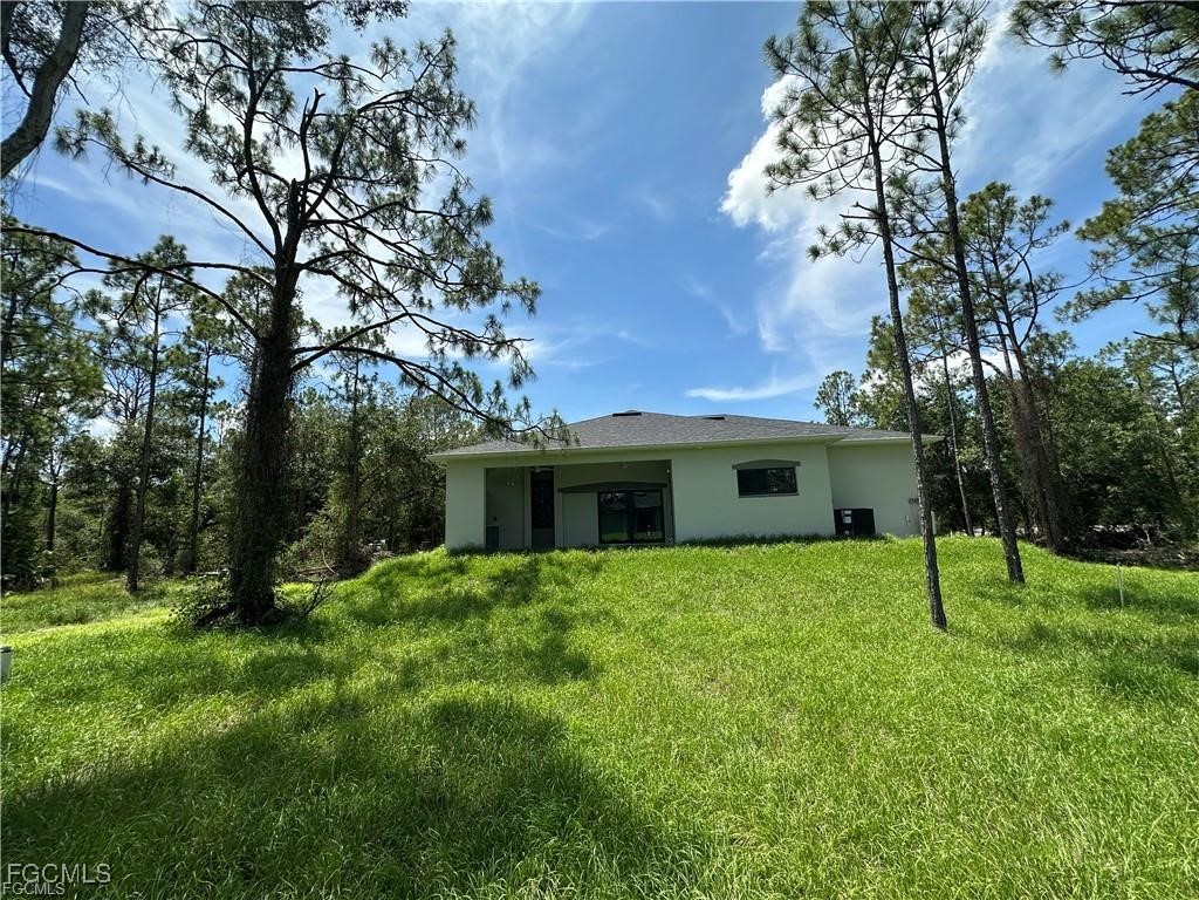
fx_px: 485
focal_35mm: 14
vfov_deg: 85.7
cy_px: 450
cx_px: 600
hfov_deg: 102.1
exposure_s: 1/2132
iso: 50
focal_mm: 2.22
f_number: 2.2
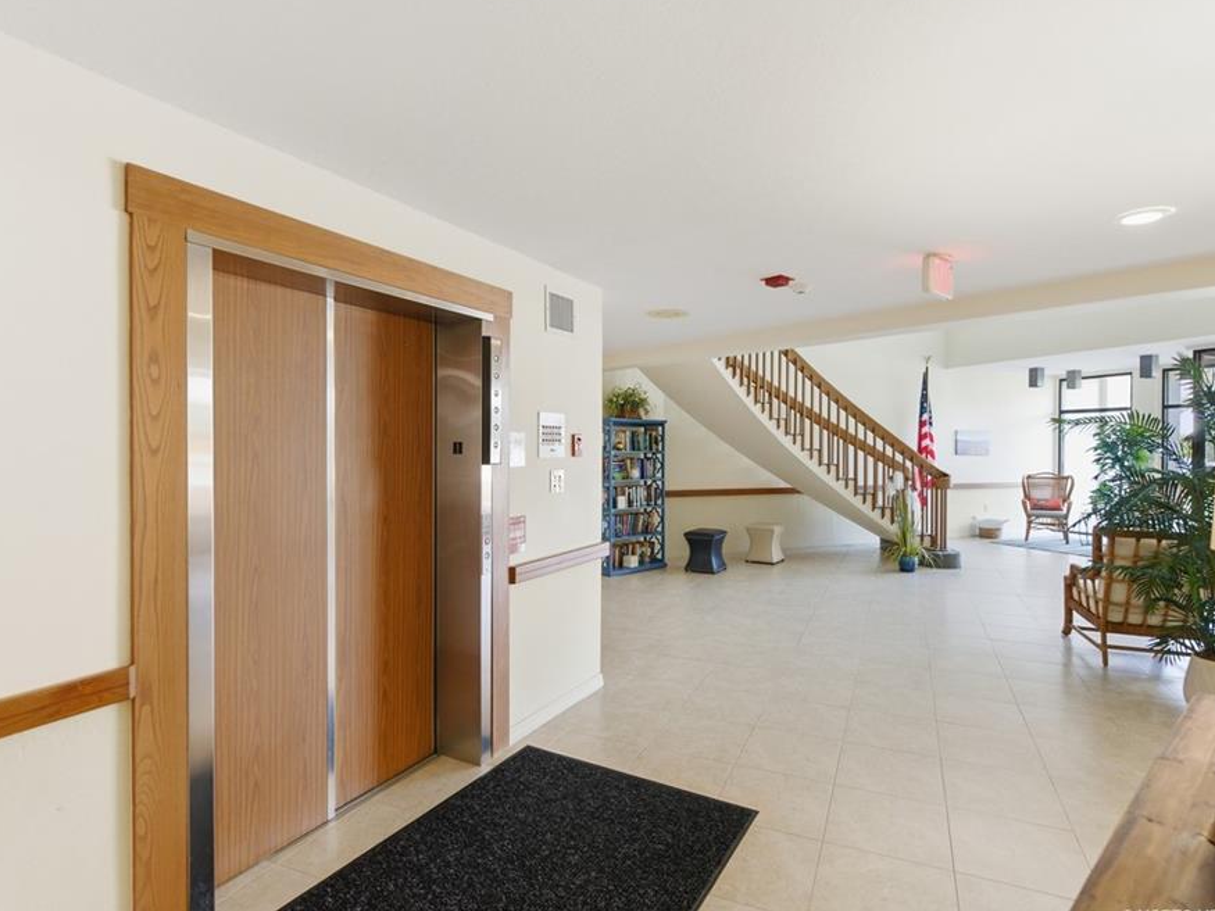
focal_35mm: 18
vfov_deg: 71.6
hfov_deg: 87.7
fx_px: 632
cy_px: 453
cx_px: 637
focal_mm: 16
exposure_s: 1/1000
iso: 3200
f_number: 6.3
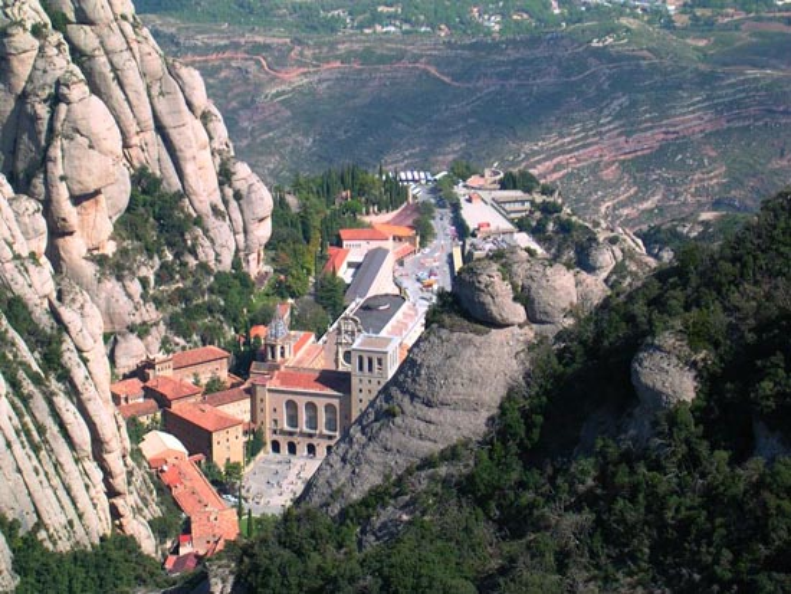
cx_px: 396
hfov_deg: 17.7
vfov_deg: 13.4
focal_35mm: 111
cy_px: 297
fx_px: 2538
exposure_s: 1/262
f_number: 4.8
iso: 100
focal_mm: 16.8
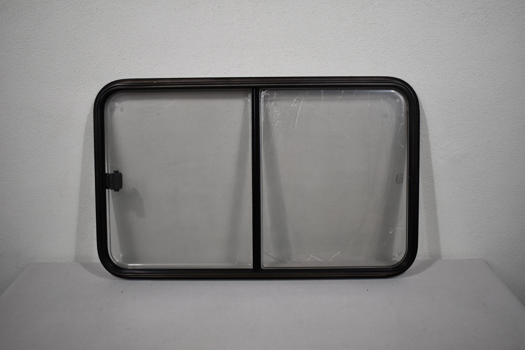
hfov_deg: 53.1
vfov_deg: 36.9
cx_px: 262
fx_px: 525
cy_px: 175
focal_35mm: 36
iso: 500
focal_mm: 24
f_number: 3.8
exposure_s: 1/250
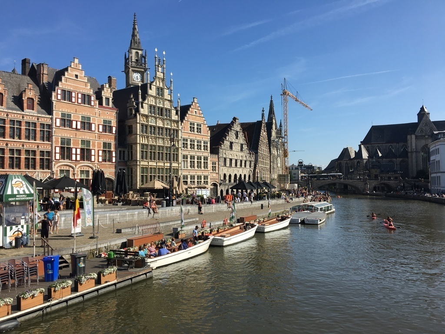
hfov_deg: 61.7
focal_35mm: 29
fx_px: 373
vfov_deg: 48.2
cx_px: 222
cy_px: 167
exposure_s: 1/1637
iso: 25
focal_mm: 4.15
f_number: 2.2
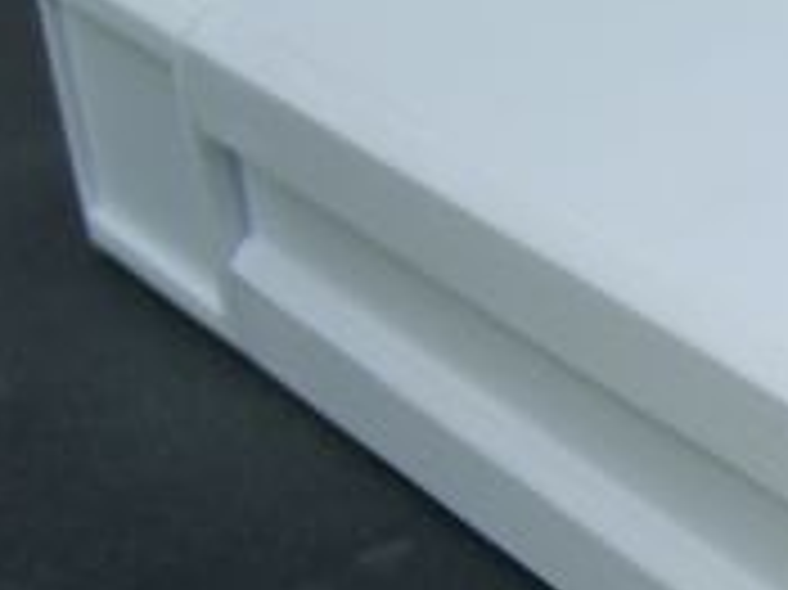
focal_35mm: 128
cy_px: 527
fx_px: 2912
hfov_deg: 14.0
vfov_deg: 11.5
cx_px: 1324
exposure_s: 1/180
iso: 50
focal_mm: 7.4
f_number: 2.8
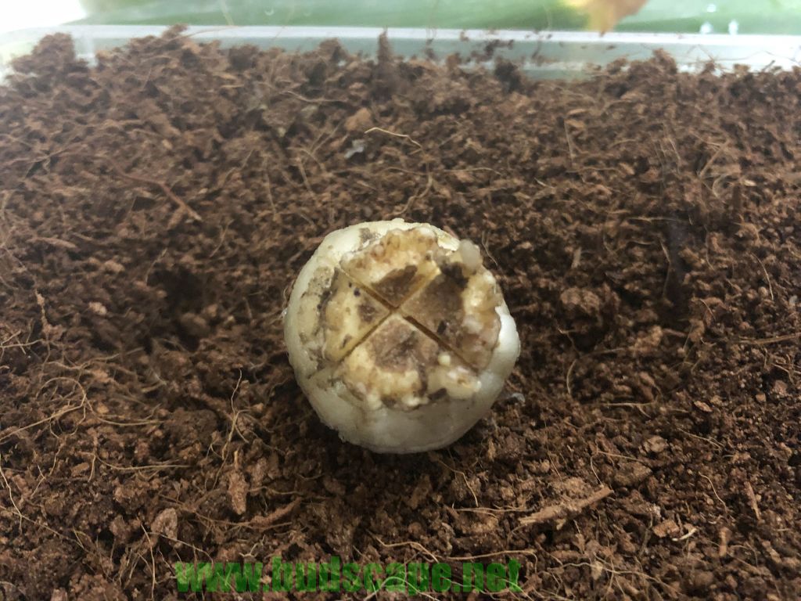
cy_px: 300
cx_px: 400
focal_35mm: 28
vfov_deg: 49.7
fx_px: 648
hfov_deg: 63.4
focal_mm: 4
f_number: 1.8
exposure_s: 1/4
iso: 100
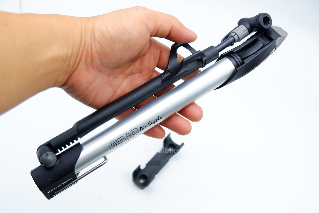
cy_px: 106
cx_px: 160
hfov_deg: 43.6
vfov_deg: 29.9
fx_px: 399
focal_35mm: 45
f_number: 4.7
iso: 200
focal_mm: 30.5
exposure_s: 1/85
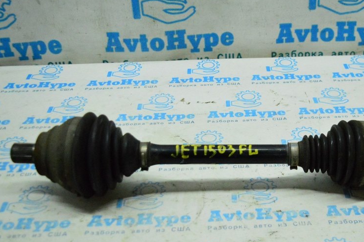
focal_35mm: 54
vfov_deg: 25.0
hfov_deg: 36.6
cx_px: 235
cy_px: 130
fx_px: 546
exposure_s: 1/1000
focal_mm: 26
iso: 6400
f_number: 4
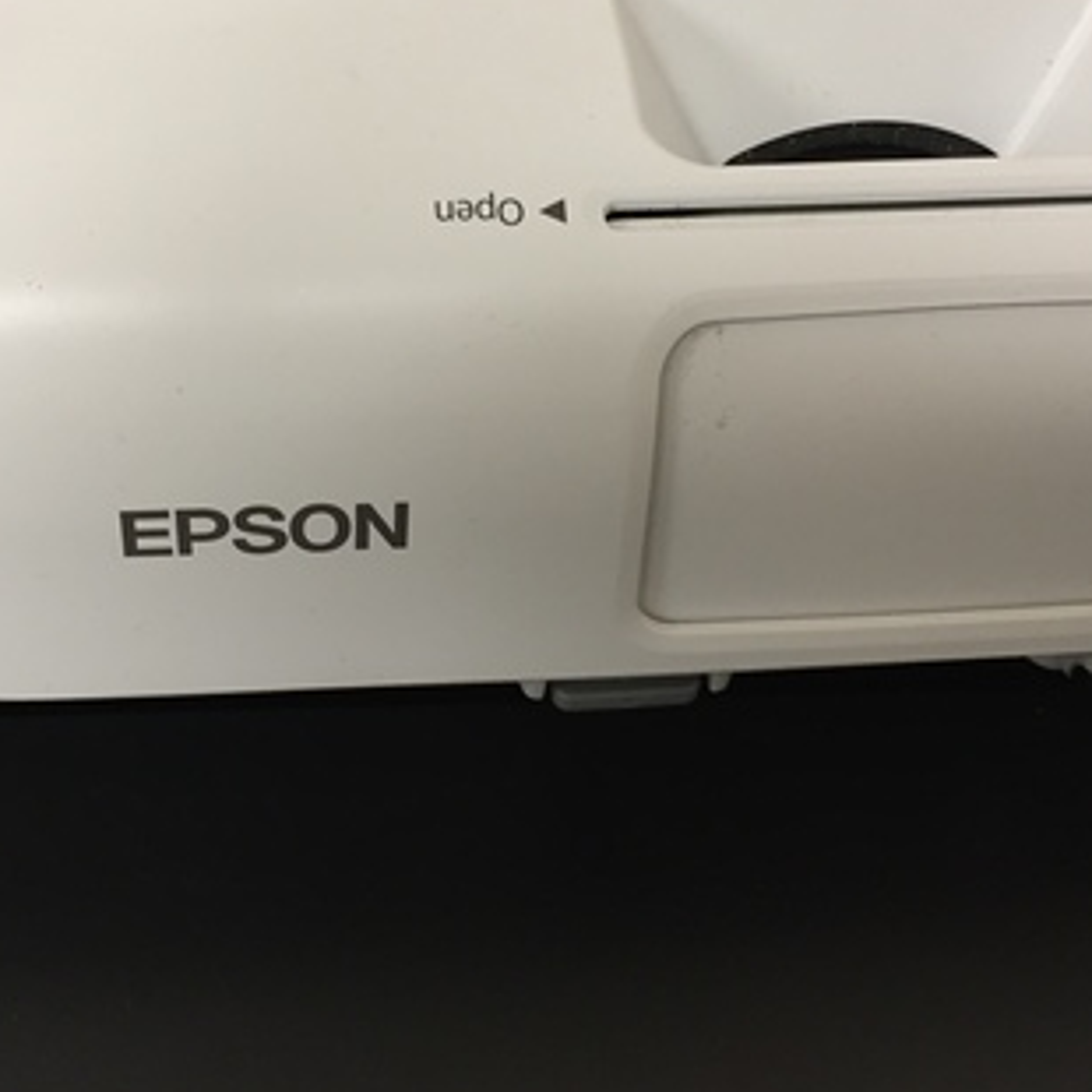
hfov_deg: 32.1
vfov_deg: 32.0
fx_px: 1892
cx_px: 412
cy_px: 405
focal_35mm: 53
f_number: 2.2
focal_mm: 4.15
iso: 100
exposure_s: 1/30
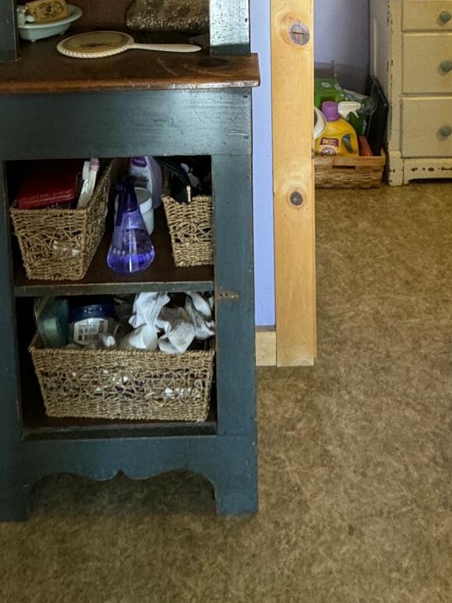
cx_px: 248
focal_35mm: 36
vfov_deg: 39.9
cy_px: -86
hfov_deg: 39.6
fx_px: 627
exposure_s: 1/60
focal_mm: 2.22
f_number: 2.2
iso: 250
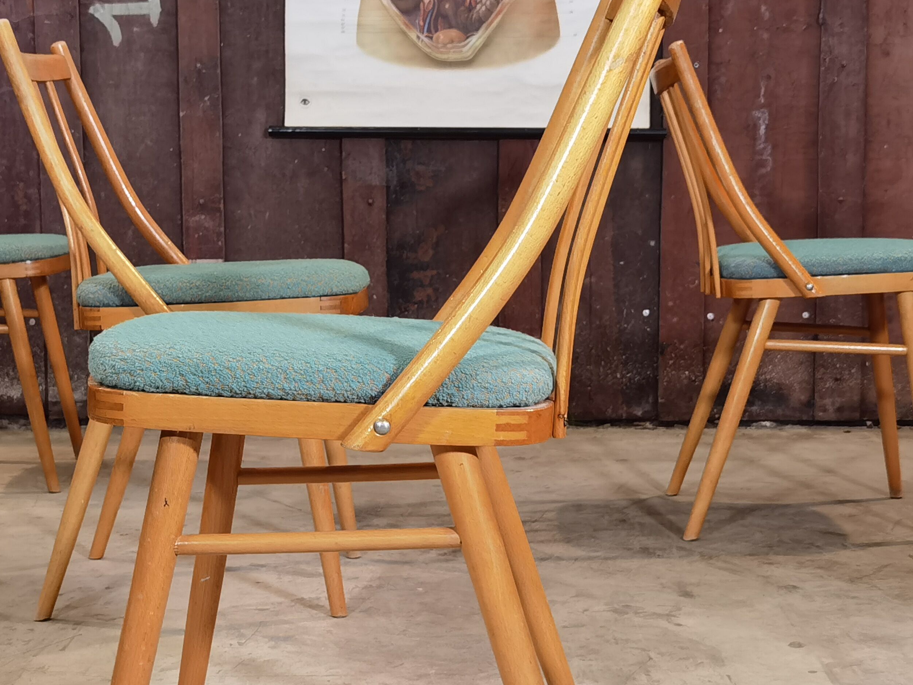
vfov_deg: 21.9
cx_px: 391
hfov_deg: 28.9
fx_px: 1767
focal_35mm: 67
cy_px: 446
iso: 125
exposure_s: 1/50
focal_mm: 6.71
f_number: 1.9
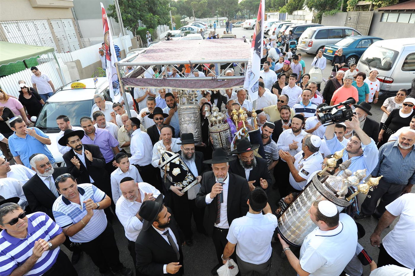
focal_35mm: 19
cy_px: 138
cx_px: 208
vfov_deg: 64.5
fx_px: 219
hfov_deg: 86.9
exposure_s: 1/250
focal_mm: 19
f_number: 5.6
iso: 400
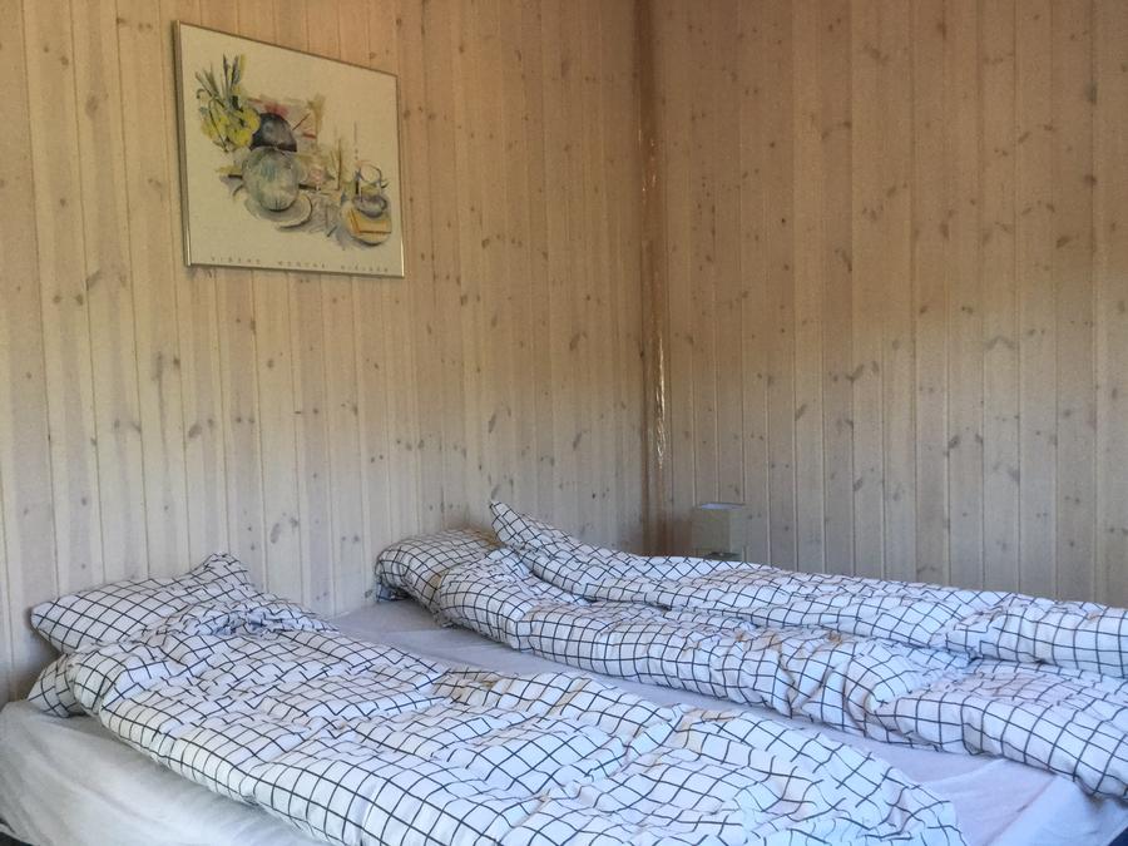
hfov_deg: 58.4
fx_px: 1010
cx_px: 564
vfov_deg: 45.4
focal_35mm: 31
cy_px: 423
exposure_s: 1/33
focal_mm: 3.3
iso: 40
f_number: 2.4
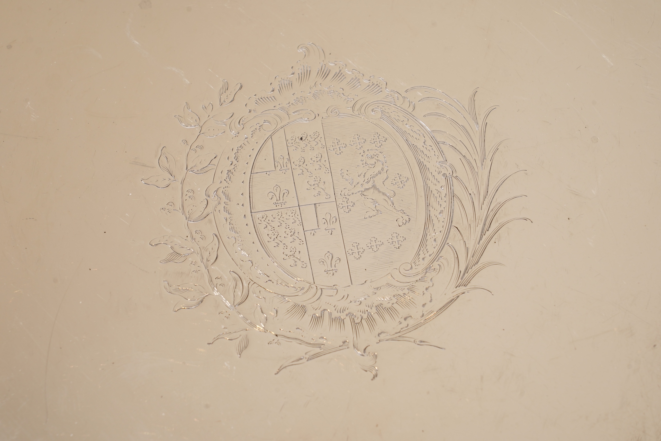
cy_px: 220
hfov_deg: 19.5
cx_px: 330
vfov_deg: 13.0
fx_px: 1928
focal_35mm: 105
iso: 500
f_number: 11
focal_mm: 105
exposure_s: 1/125
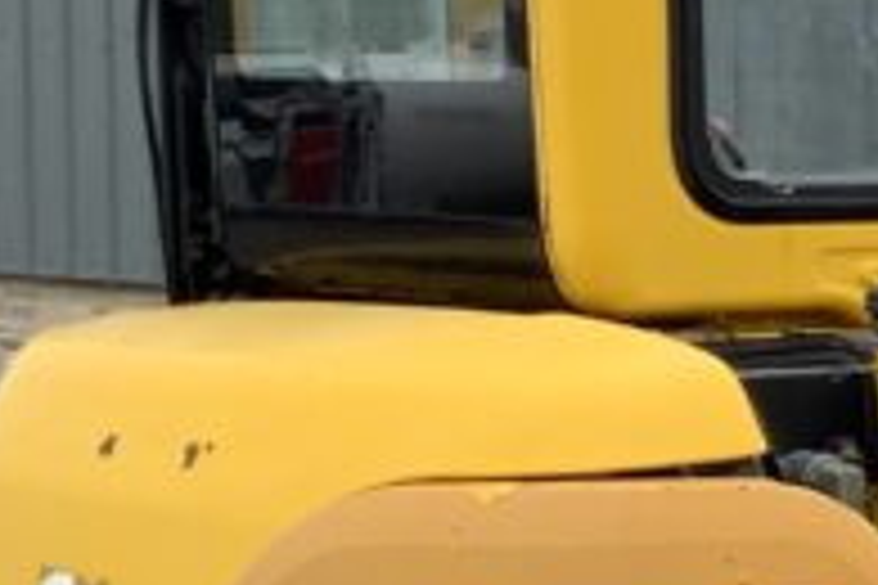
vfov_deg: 8.6
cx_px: 1495
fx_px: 3853
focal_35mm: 158
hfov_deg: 12.1
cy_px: 562
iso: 16
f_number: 1.8
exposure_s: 1/122
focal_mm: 3
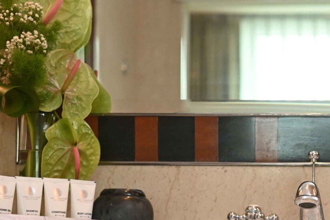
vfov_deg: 10.0
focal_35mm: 136
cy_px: 238
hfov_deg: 14.9
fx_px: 1246
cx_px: 301
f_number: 2.8
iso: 1250
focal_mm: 44
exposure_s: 1/100
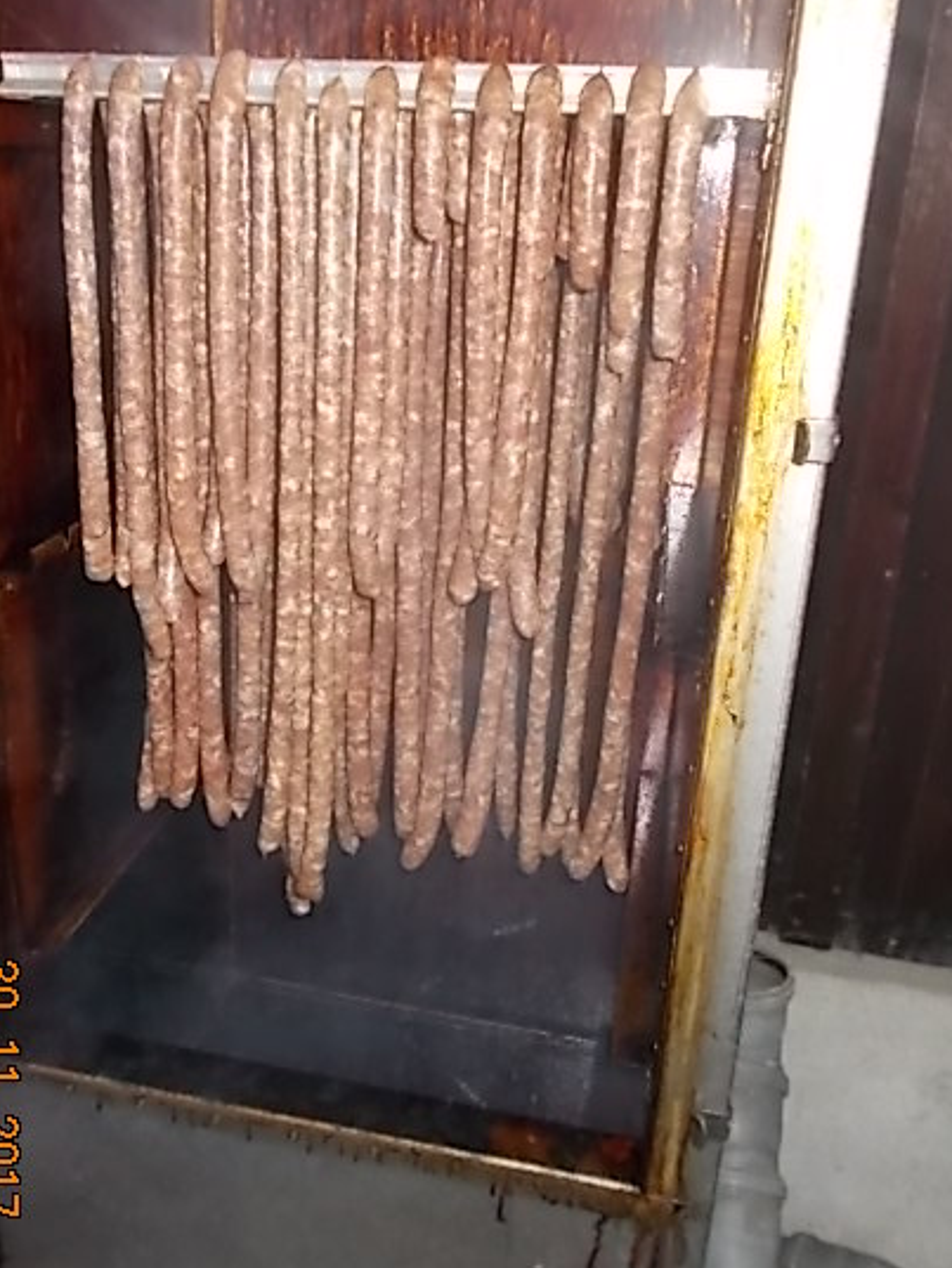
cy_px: 538
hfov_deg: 45.4
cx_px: 432
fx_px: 1136
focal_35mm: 31
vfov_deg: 58.1
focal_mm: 4.6
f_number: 3.2
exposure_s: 1/25
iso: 200
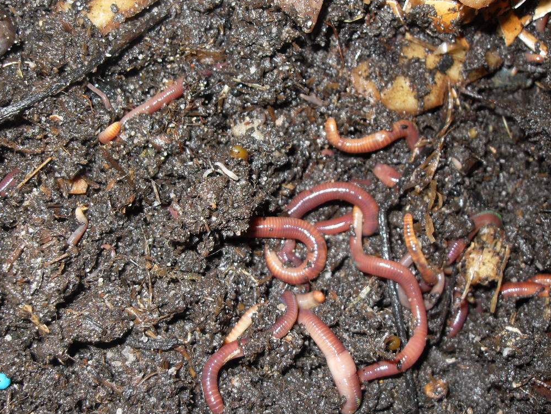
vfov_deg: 37.7
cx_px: 278
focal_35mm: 38
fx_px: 605
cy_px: 206
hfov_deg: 49.0
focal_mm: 6.3
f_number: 2.8
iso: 100
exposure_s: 1/45
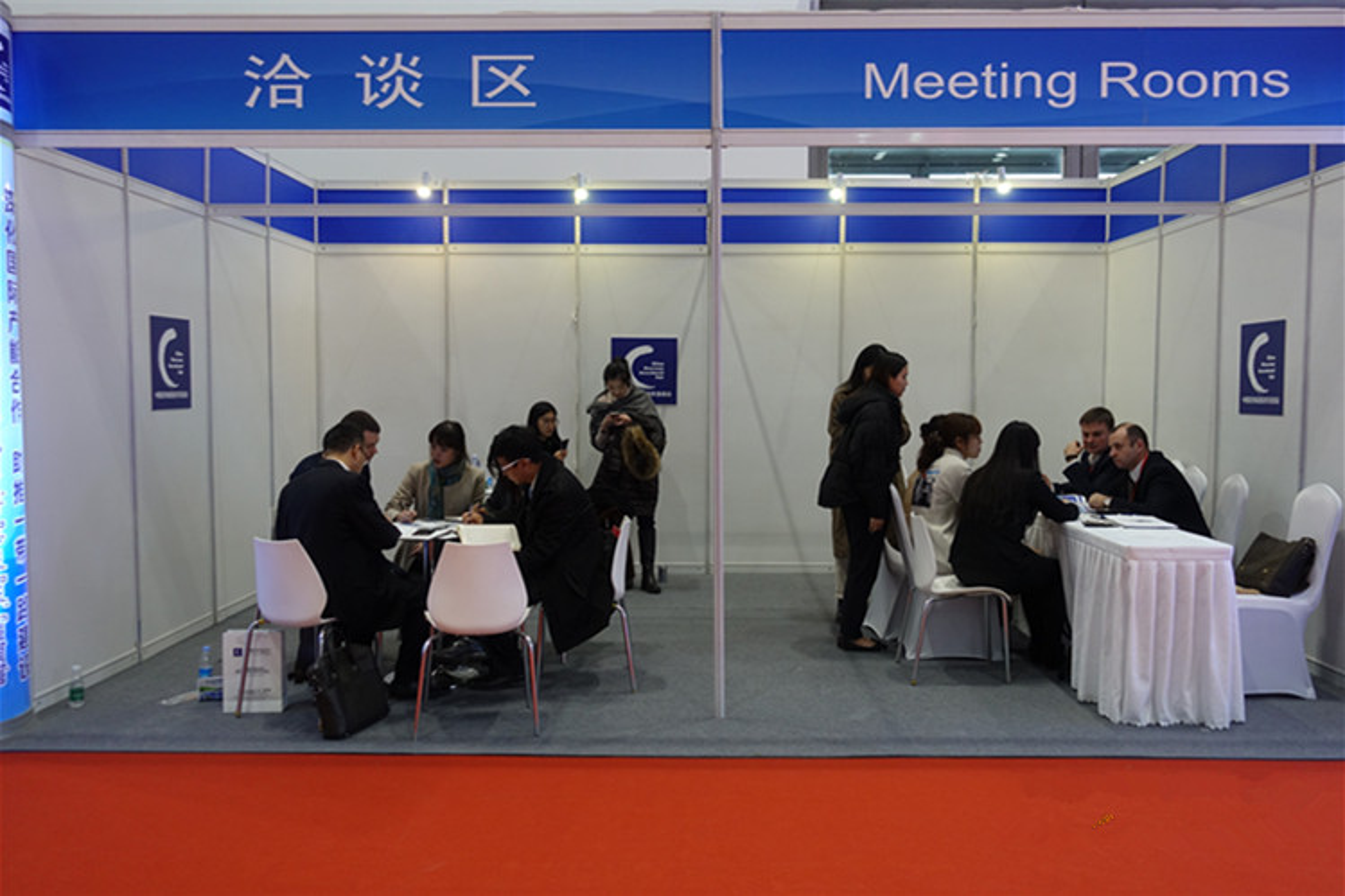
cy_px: 448
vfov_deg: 41.1
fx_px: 1195
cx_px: 672
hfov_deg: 58.7
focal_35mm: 32
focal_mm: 11.56
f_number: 2.5
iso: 400
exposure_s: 1/40
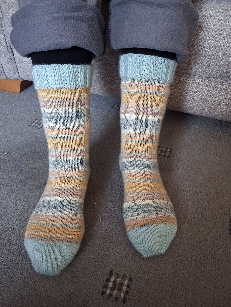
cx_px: 116
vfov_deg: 65.3
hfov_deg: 51.4
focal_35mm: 27
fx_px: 240
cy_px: 154
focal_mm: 4
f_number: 1.8
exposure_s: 1/33
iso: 500
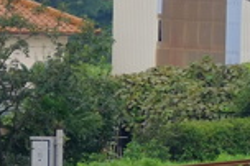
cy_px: -48
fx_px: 3885
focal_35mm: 560
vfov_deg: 2.4
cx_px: 571
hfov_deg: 3.6
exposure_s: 1/400
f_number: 4
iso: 400
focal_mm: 55
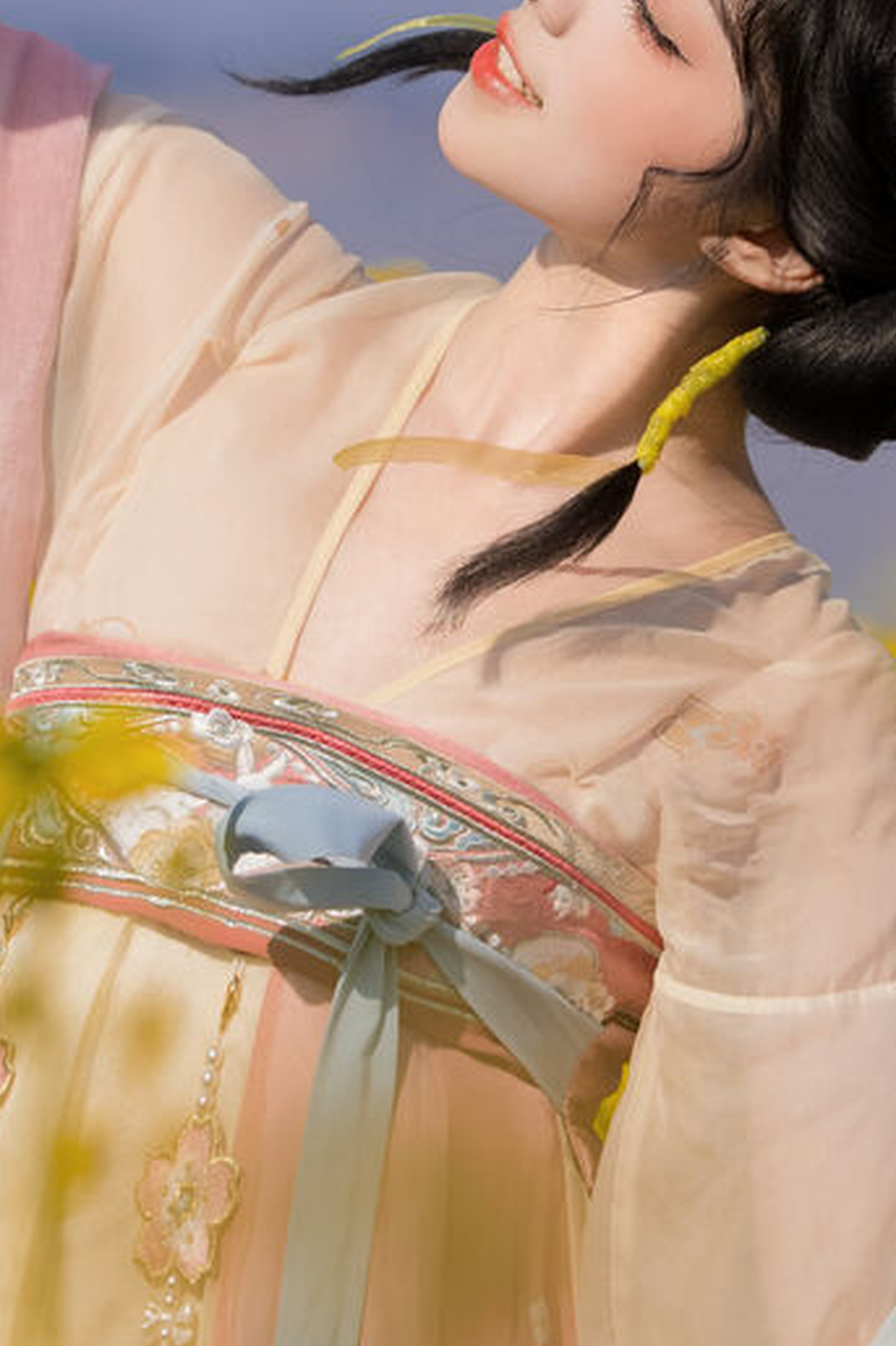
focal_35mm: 374
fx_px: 13971
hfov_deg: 3.7
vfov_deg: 5.5
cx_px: 517
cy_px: 271
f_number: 2.8
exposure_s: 1/2000
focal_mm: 108
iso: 100
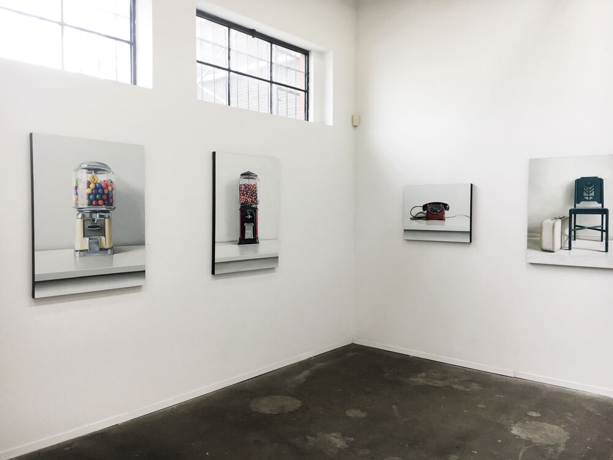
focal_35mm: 29
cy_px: 230
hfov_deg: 61.7
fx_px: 514
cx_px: 306
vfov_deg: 48.2
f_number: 2.2
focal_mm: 4.15
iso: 40
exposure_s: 1/120
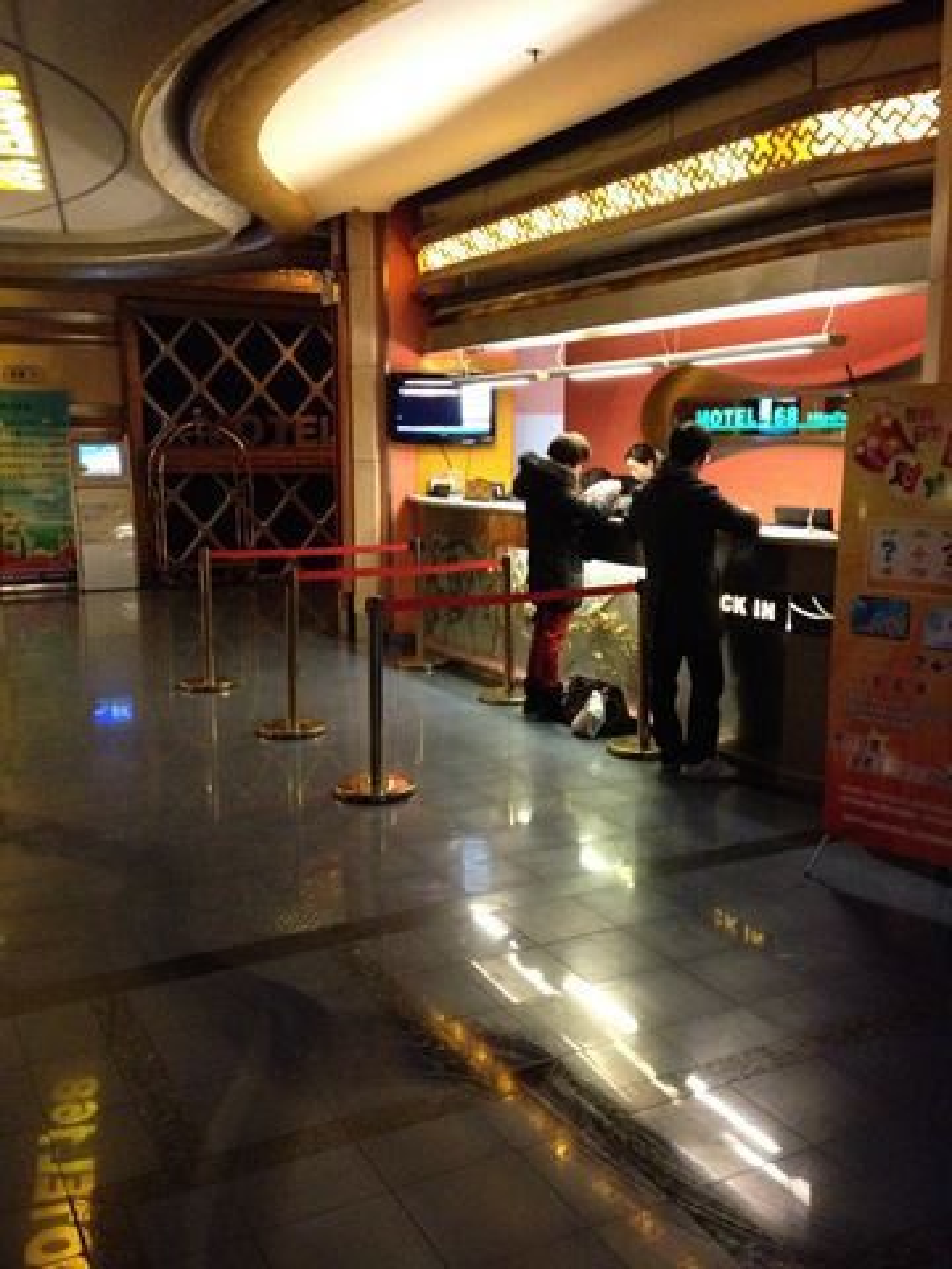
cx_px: 476
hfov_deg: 40.7
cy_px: 634
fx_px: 1283
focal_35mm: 35
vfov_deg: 52.6
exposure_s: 1/15
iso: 800
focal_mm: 4.28
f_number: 2.4
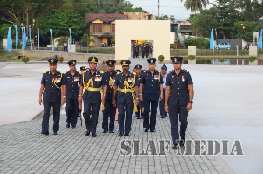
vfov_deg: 13.0
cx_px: 132
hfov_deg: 19.5
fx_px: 765
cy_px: 87
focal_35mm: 105
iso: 400
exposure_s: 1/125
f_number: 6.3
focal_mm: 70
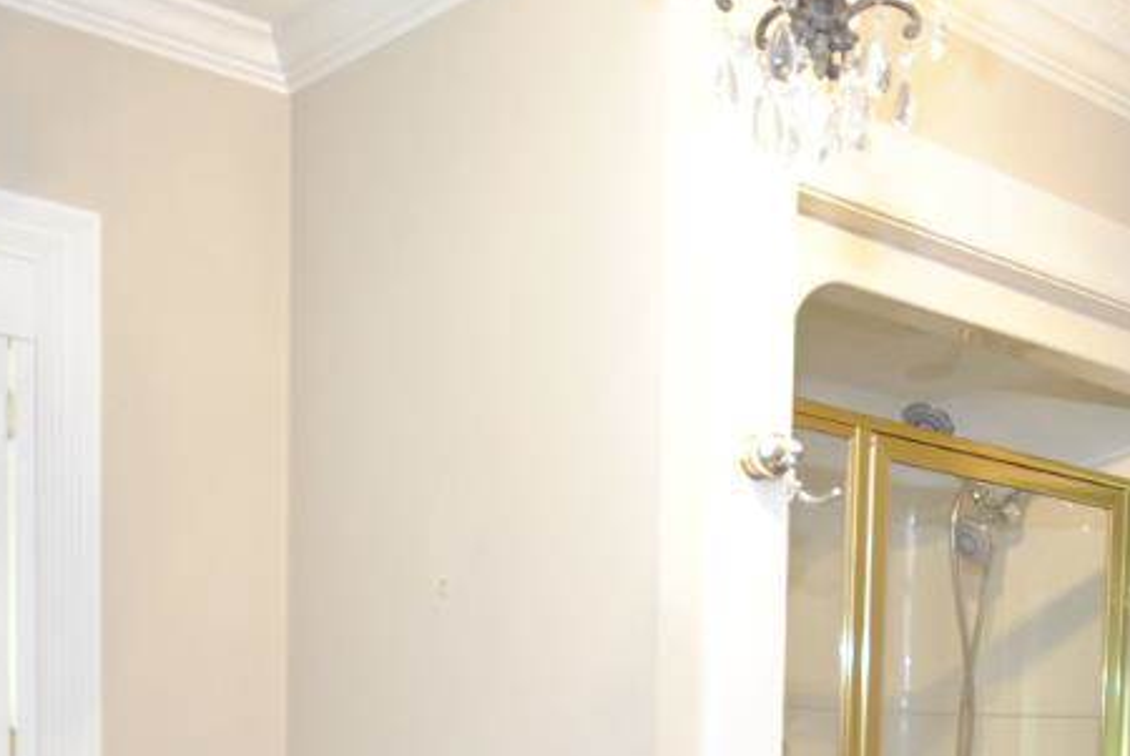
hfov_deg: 37.5
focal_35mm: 50
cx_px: 967
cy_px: 872
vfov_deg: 24.8
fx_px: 1571
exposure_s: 1/10
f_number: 4
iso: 400
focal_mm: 10
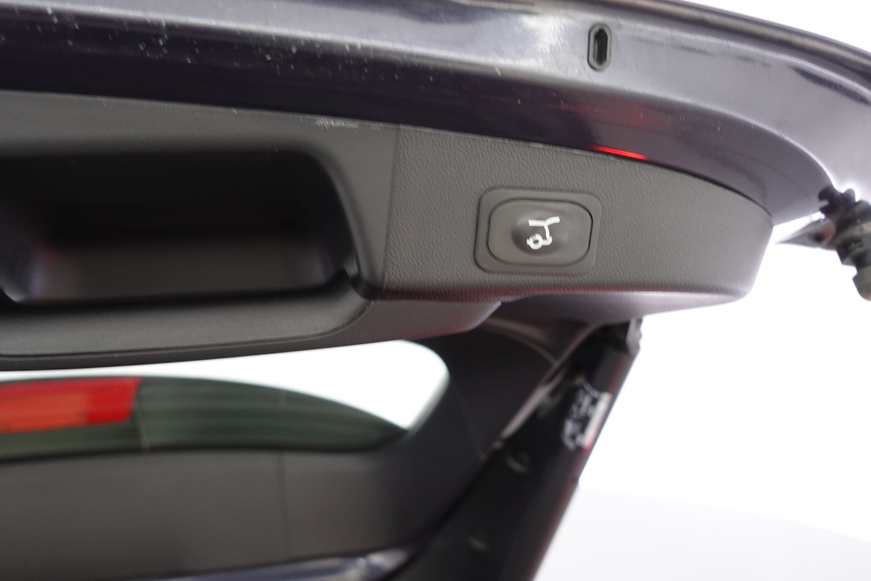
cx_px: 436
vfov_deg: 41.1
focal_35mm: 32
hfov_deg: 58.7
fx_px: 774
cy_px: 290
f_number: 2.8
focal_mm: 12.27
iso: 800
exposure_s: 1/25
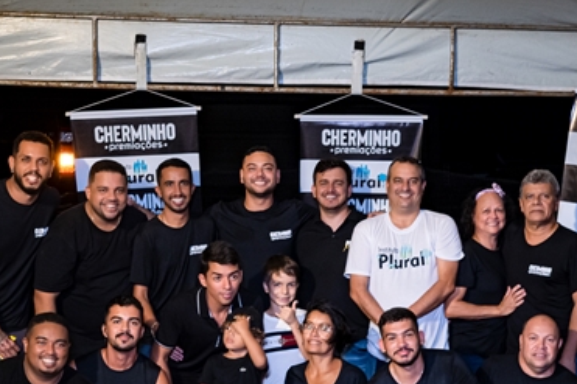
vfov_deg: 18.7
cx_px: 324
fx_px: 1153
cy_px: 325
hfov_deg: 28.1
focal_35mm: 72
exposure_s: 1/50
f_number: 3.2
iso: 500
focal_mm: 24
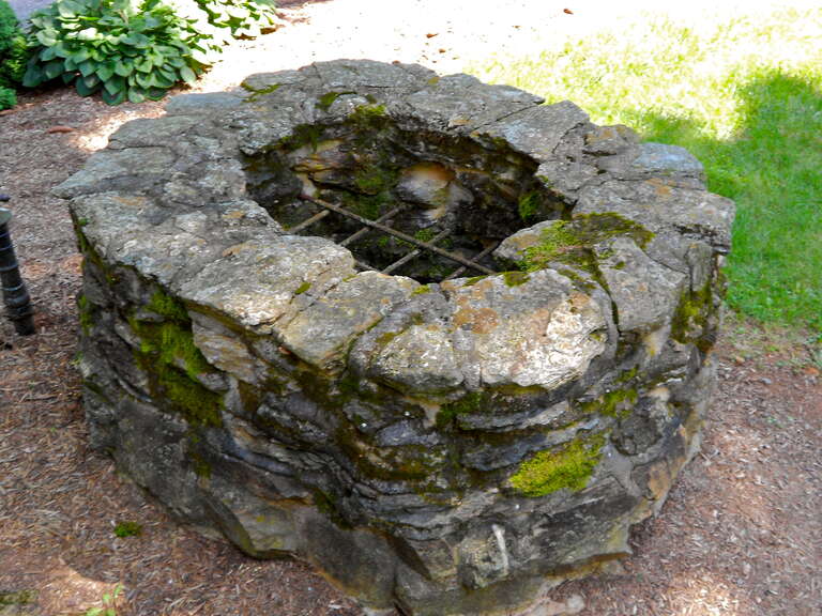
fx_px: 1021
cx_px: 411
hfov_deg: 43.9
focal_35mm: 43
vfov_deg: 33.6
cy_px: 308
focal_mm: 7.7
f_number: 4.2
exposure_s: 1/40
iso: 80
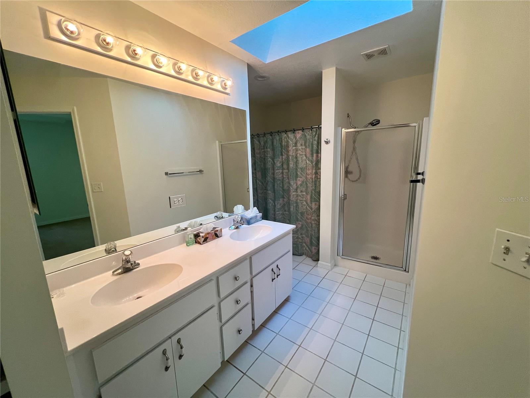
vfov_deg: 89.9
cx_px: 265
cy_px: 199
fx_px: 199
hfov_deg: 106.2
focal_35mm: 13
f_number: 1.8
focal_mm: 1.57
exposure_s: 1/60
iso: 200
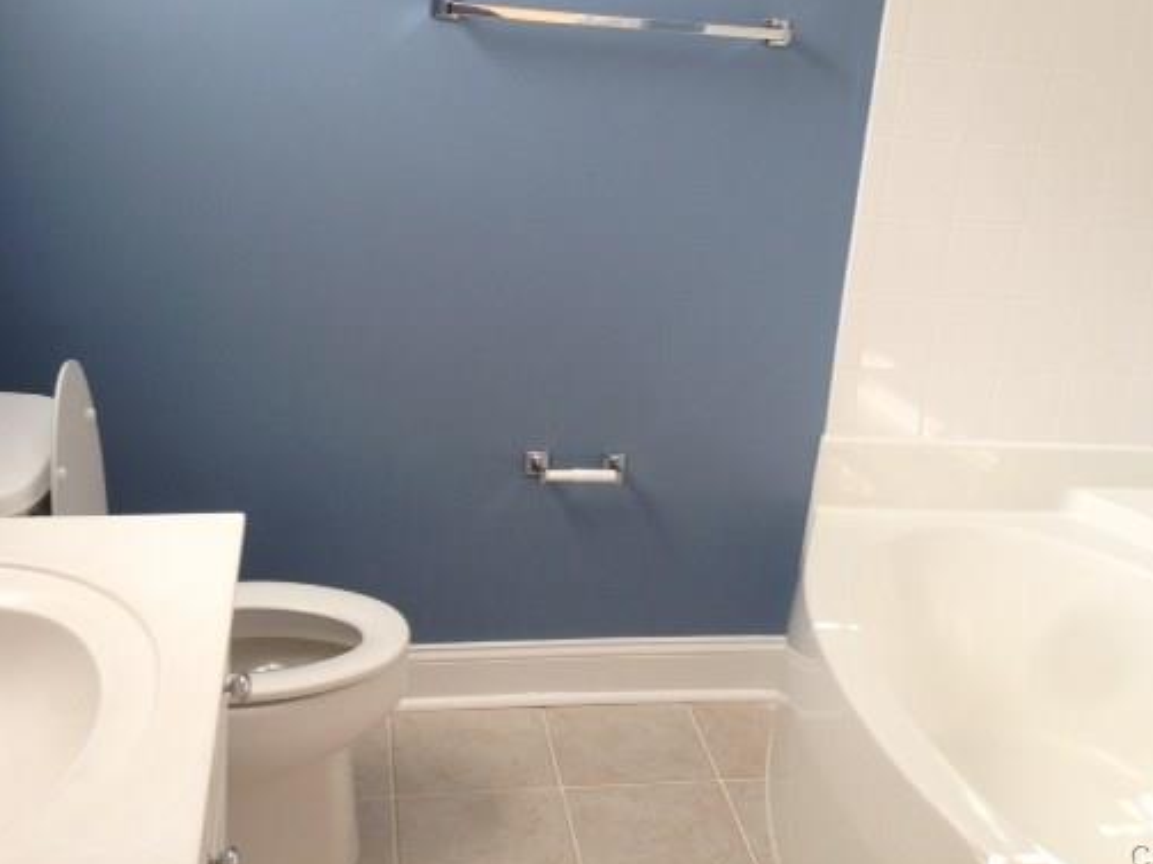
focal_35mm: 42
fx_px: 1399
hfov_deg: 44.7
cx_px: 656
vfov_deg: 34.2
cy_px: 325
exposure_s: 1/60
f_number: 2.4
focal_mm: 4.12
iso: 64
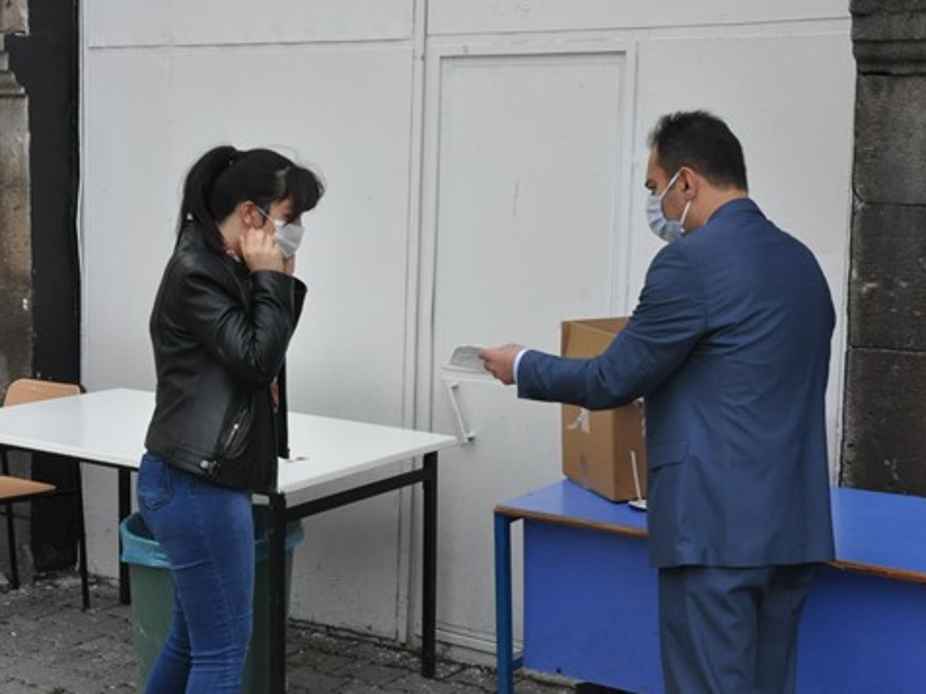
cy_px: 342
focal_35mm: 63
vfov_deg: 23.3
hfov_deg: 30.7
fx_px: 1685
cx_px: 512
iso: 1000
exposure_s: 1/250
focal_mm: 32
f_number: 16
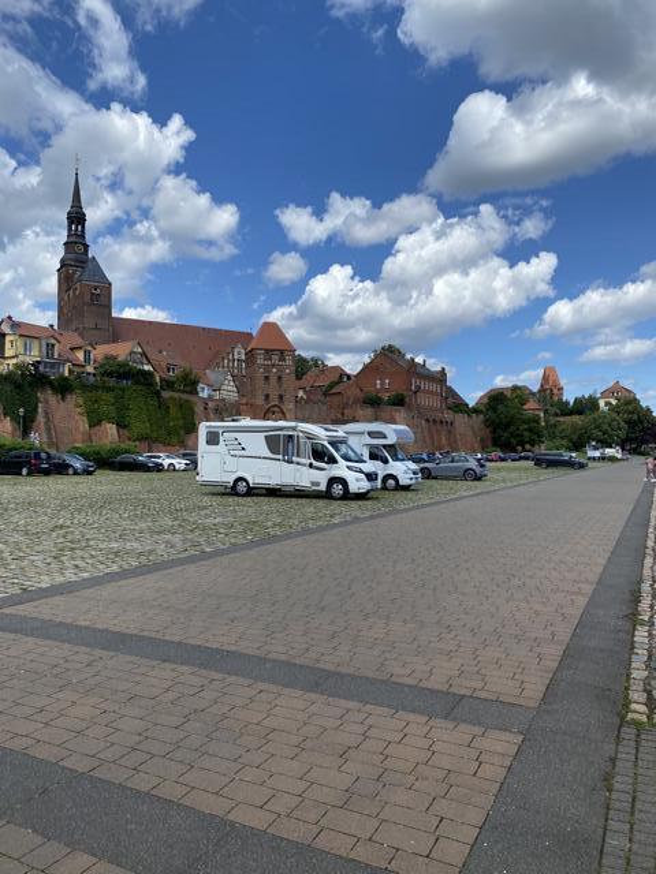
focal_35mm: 26
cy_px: 437
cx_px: 328
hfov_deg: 53.1
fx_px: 657
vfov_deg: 67.3
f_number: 1.8
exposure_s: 1/3401
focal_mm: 4.25
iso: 32
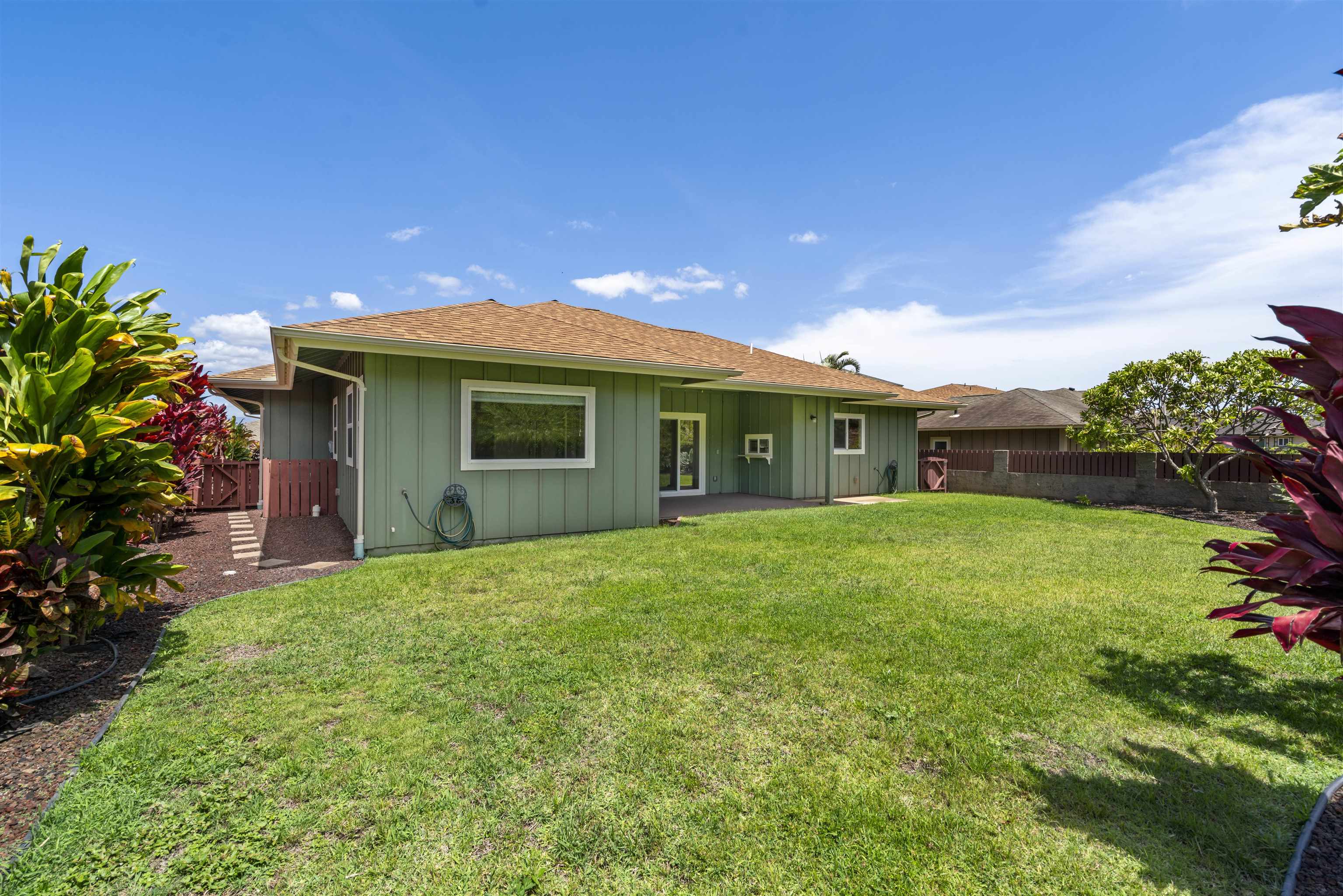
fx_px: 597
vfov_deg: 73.8
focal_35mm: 16
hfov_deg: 96.7
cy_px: 448
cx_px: 672
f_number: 8
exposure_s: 1/320
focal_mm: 16
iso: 160
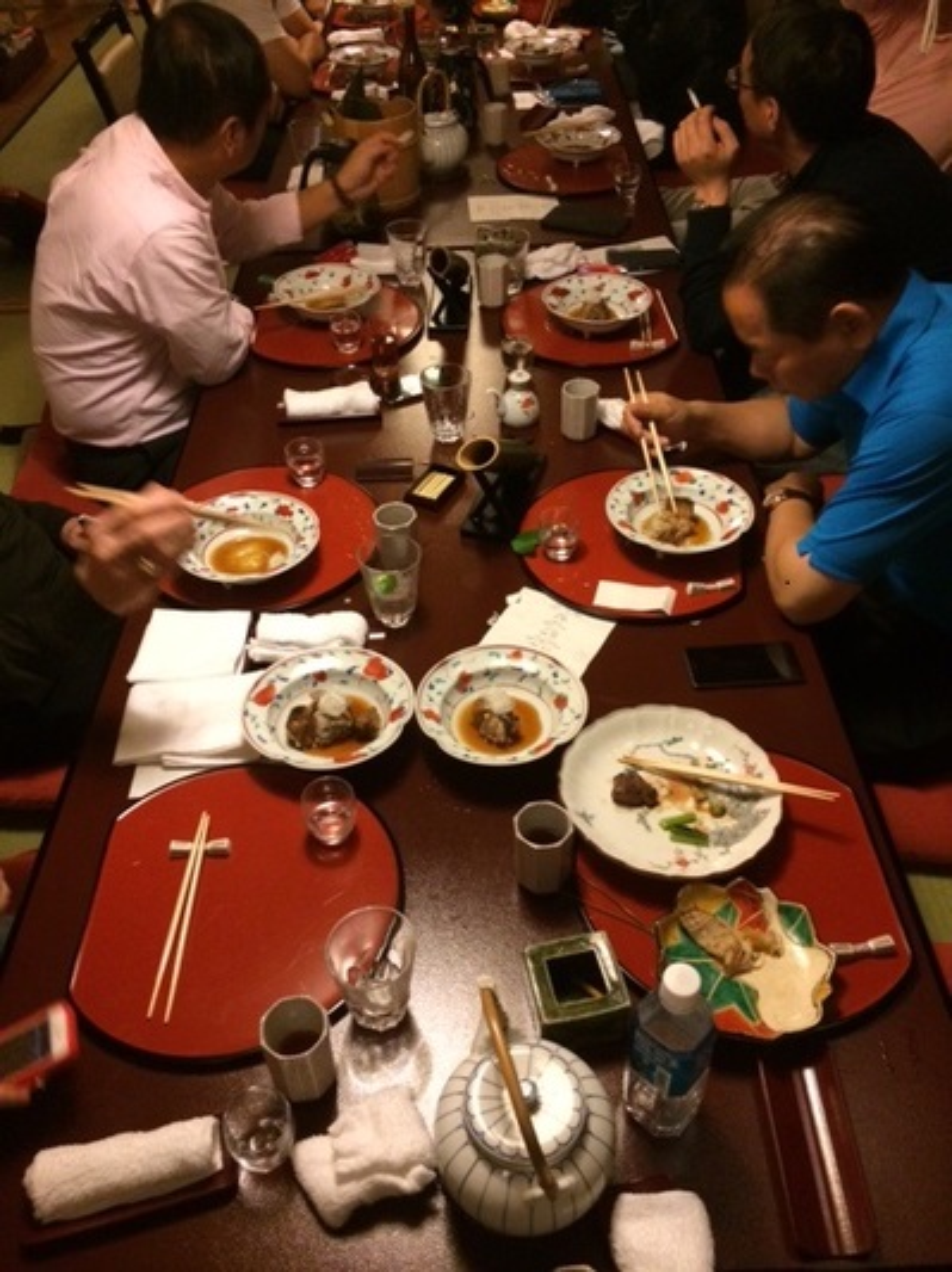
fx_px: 1101
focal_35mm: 30
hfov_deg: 46.7
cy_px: 636
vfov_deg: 60.0
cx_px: 476
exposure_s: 1/30
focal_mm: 4.12
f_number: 2.2
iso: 320
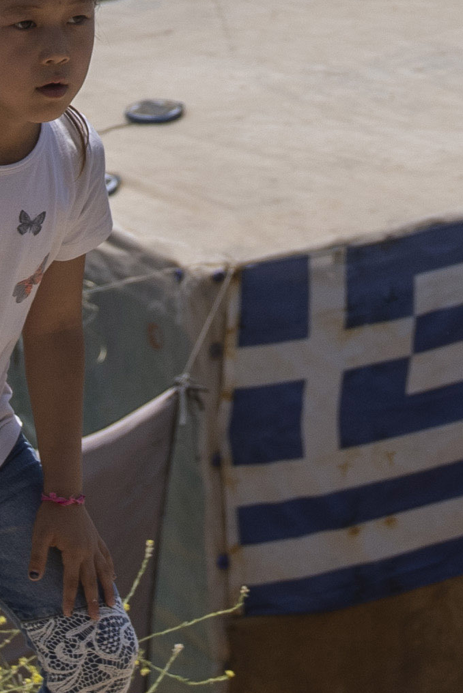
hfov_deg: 4.8
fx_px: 5571
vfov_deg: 7.0
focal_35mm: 289
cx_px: 453
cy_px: -527
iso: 100
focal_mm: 34
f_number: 4
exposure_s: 1/1000
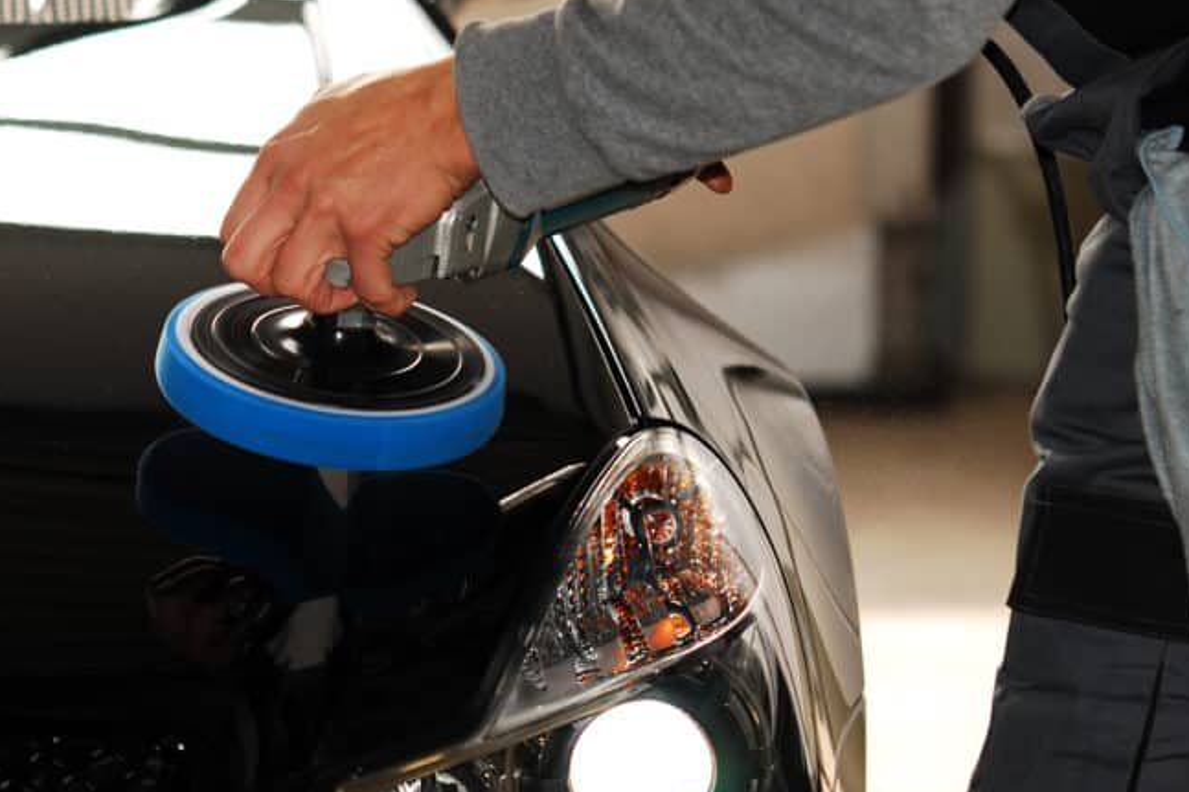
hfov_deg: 10.5
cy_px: 409
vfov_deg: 7.0
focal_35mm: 195
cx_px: 259
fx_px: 6438
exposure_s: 1/200
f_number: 2.8
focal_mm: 82
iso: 100
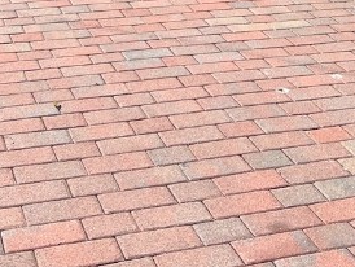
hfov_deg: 19.7
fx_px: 996
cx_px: 347
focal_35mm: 97
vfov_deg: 13.7
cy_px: -210
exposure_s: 1/4831
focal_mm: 5.7
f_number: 1.5
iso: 50
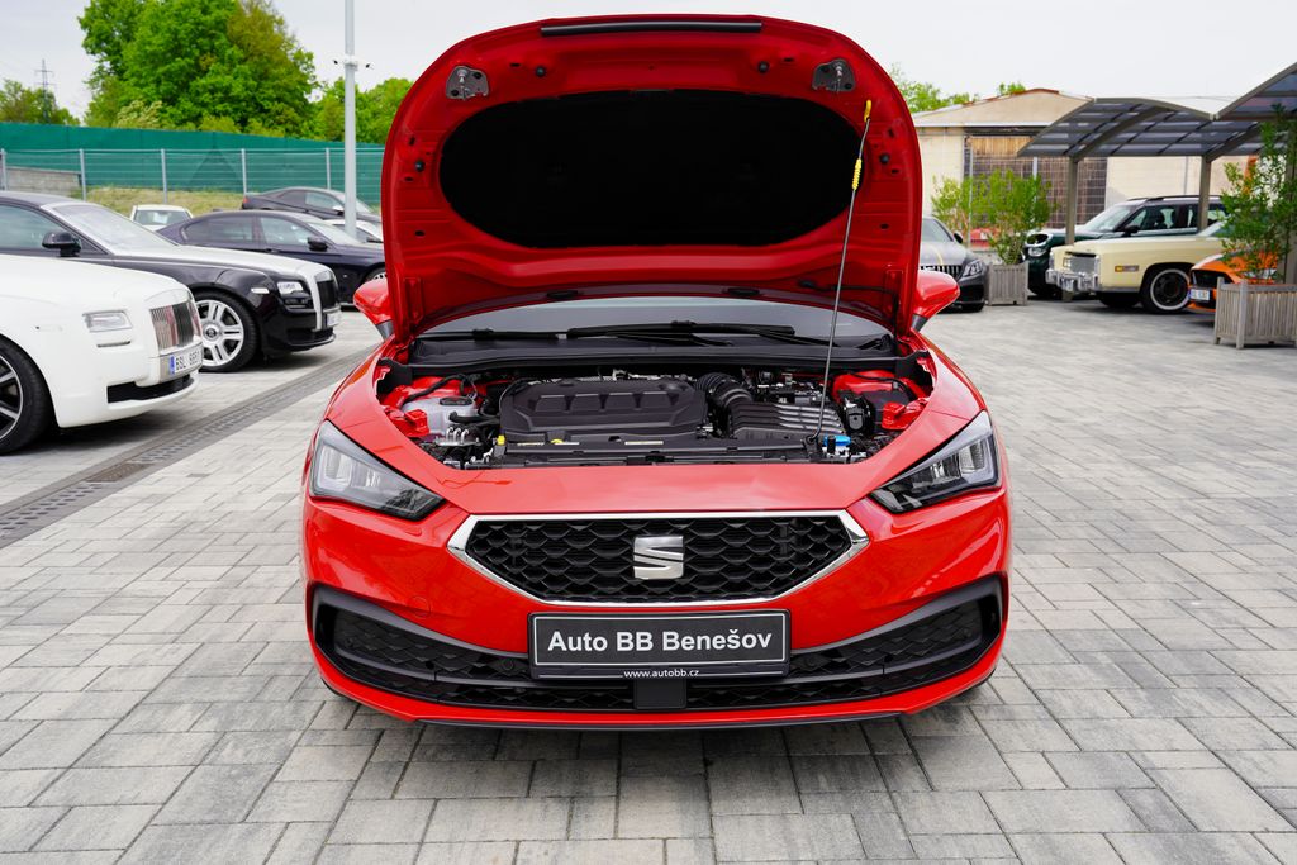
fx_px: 1225
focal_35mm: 34
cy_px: 432
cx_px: 648
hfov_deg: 55.8
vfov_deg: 38.9
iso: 100
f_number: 7.1
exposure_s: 1/100
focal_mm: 34
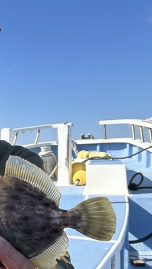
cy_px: 161
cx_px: -41
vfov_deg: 35.9
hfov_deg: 19.3
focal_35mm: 58
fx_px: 415
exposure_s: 1/3257
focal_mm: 5.7
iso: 50
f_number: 1.5
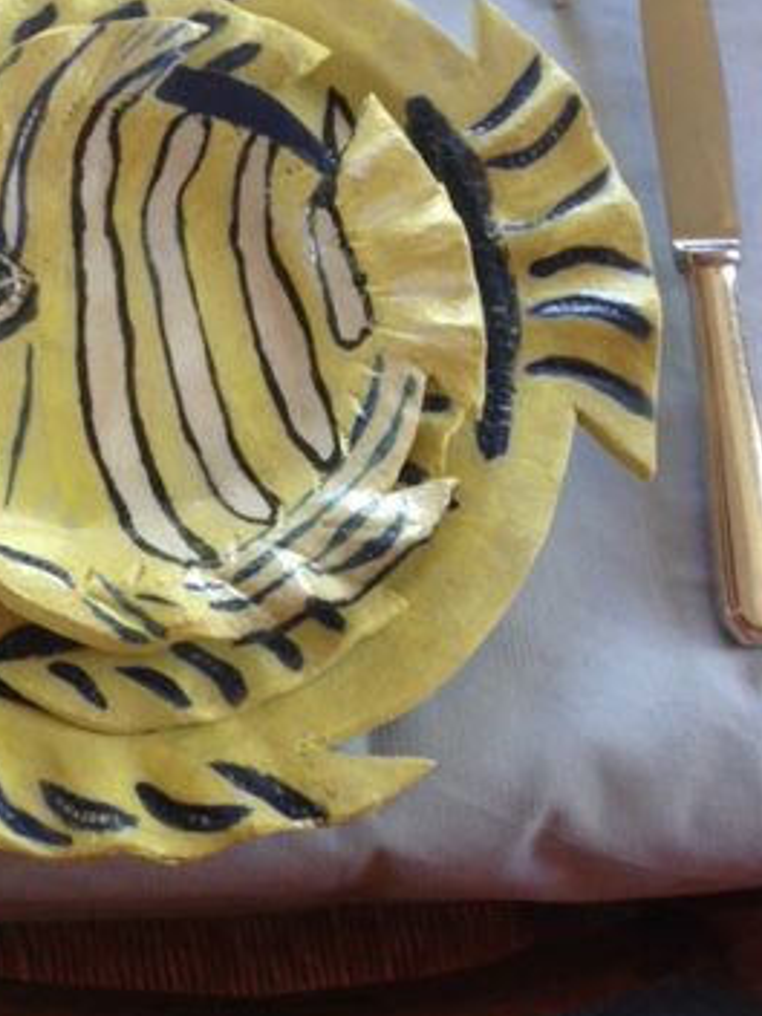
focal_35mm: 60
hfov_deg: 23.7
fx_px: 1761
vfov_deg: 31.9
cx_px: 72
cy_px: 343
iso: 64
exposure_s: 1/20
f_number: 2.4
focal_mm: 4.12
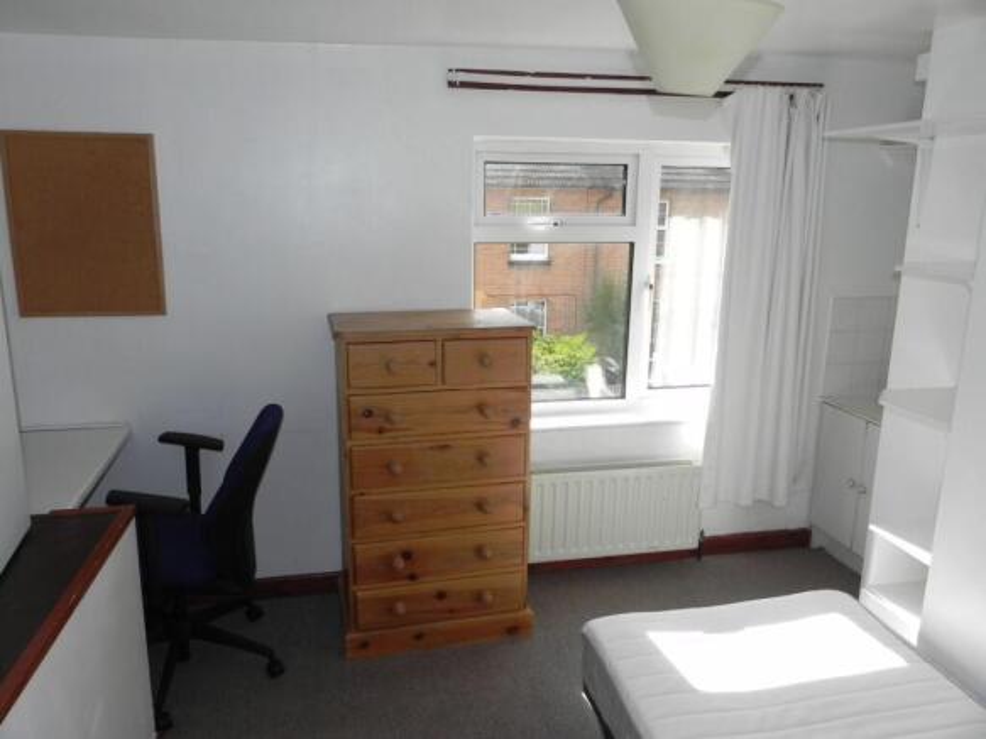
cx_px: 493
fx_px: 740
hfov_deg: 67.3
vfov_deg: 53.0
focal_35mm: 26
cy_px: 370
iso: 160
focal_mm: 4.6
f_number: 5
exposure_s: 1/195
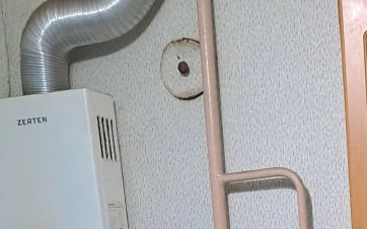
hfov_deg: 25.1
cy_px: 444
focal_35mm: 79
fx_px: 790
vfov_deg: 14.1
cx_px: 352
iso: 320
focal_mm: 4.65
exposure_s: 1/50
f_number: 1.8
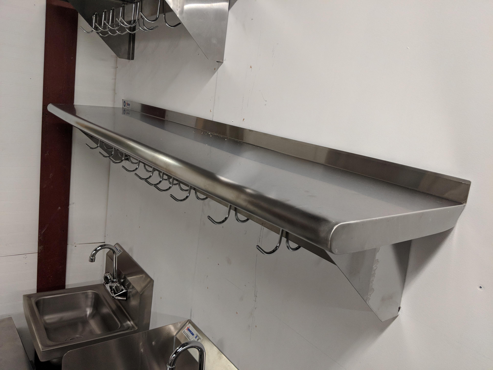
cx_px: 246
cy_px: 185
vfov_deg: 51.4
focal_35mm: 27
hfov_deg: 65.3
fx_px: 385
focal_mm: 4.44
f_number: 1.8
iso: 256
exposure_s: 1/120
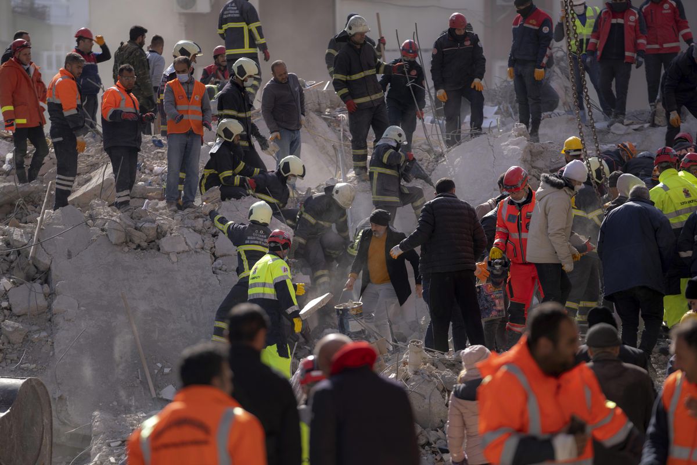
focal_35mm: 200
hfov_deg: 10.3
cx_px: 348
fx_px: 3872
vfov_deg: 6.9
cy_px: 232
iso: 100
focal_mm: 200
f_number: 3.5
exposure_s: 1/640
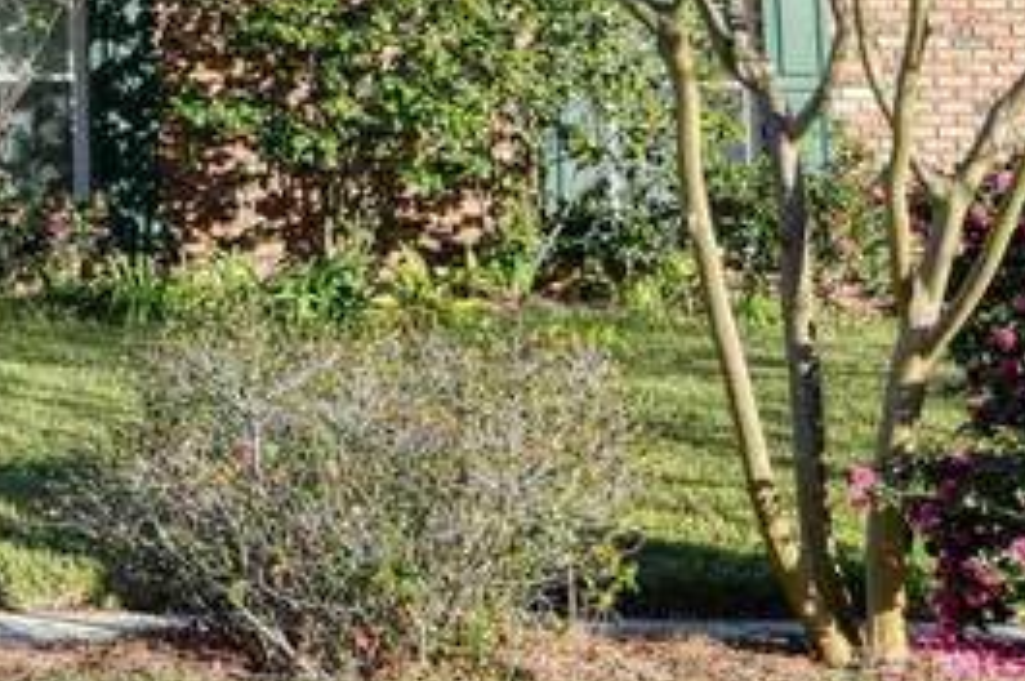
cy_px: -281
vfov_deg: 11.4
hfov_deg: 16.1
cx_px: -530
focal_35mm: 116
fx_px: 3299
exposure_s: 1/125
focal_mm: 24
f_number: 9
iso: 100
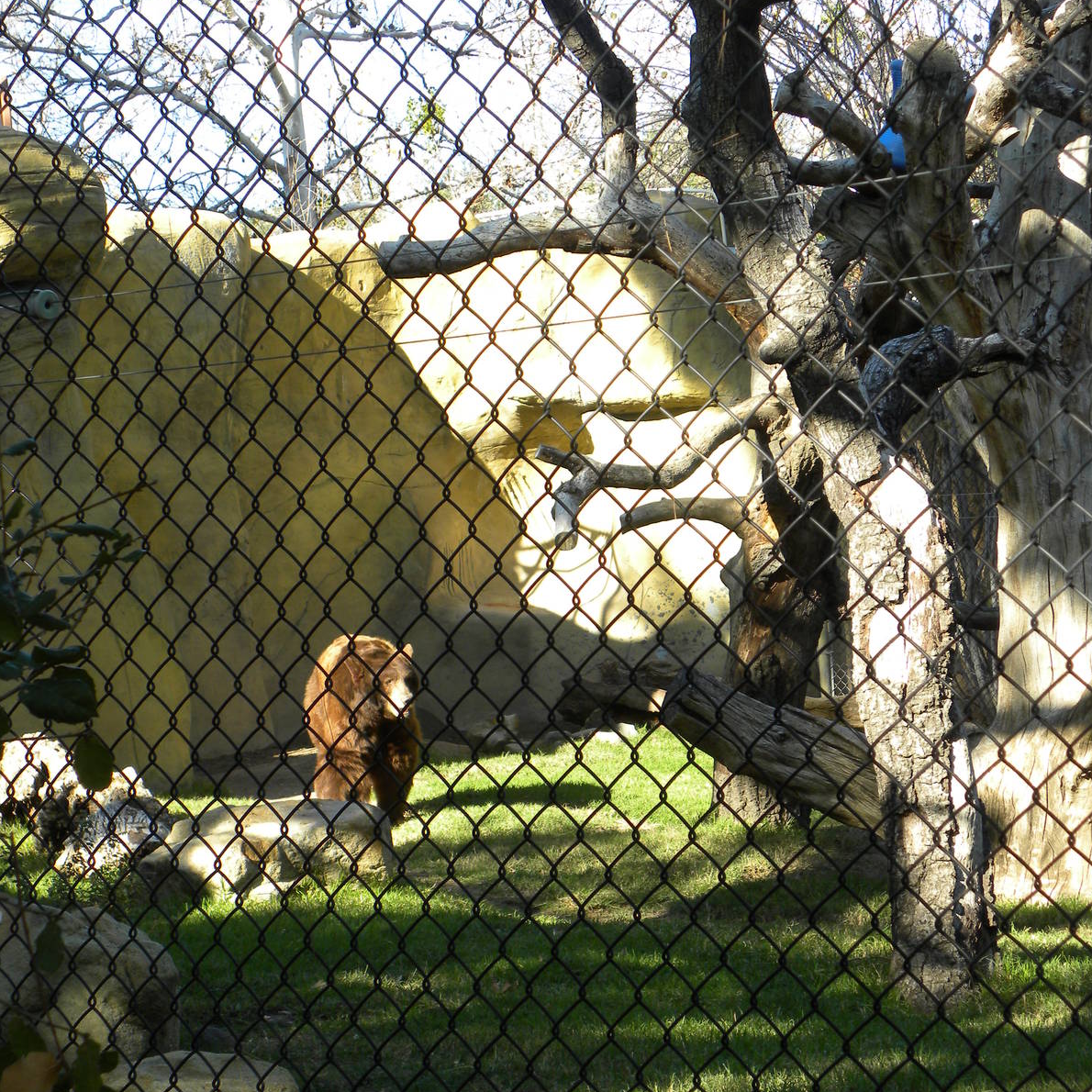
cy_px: 669
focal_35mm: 101
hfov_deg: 17.2
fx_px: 3605
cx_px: 542
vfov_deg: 17.2
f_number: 4
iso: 64
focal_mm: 15.1
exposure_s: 1/140
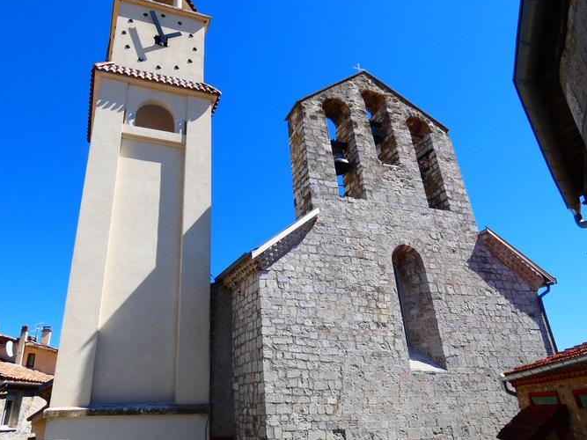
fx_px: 407
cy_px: 213
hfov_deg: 70.9
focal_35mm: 24
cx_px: 236
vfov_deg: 56.8
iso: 80
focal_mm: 3.6
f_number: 4.5
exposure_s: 1/640
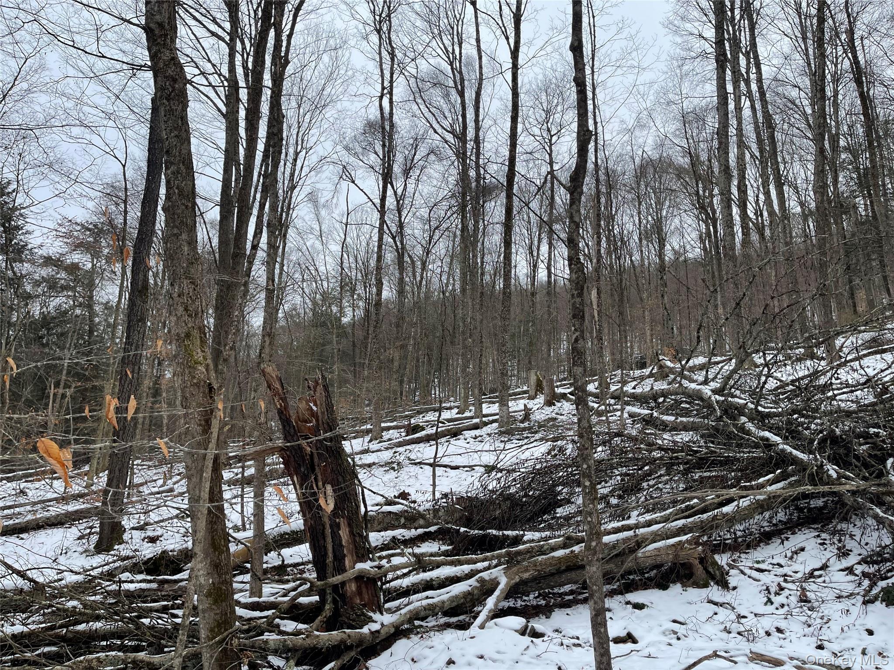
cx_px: 447
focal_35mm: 25
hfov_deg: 69.4
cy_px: 335
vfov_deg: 54.9
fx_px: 646
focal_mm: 5.1
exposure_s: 1/916
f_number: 1.6
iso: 32
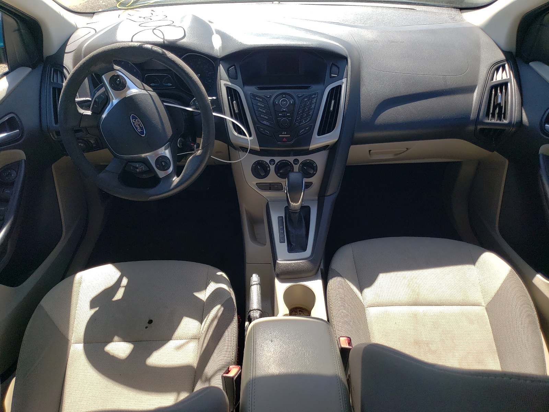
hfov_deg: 67.3
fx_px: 412
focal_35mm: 26
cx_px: 274
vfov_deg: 53.1
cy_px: 206
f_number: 1.5
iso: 50
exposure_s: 1/714
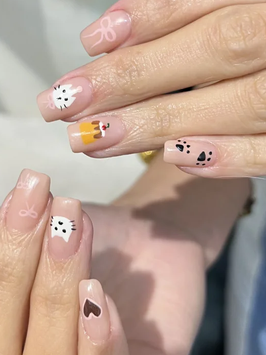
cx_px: 90
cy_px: 117
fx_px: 553
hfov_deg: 26.9
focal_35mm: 54
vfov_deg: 35.2
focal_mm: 5.1
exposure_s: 1/50
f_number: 1.6
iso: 80
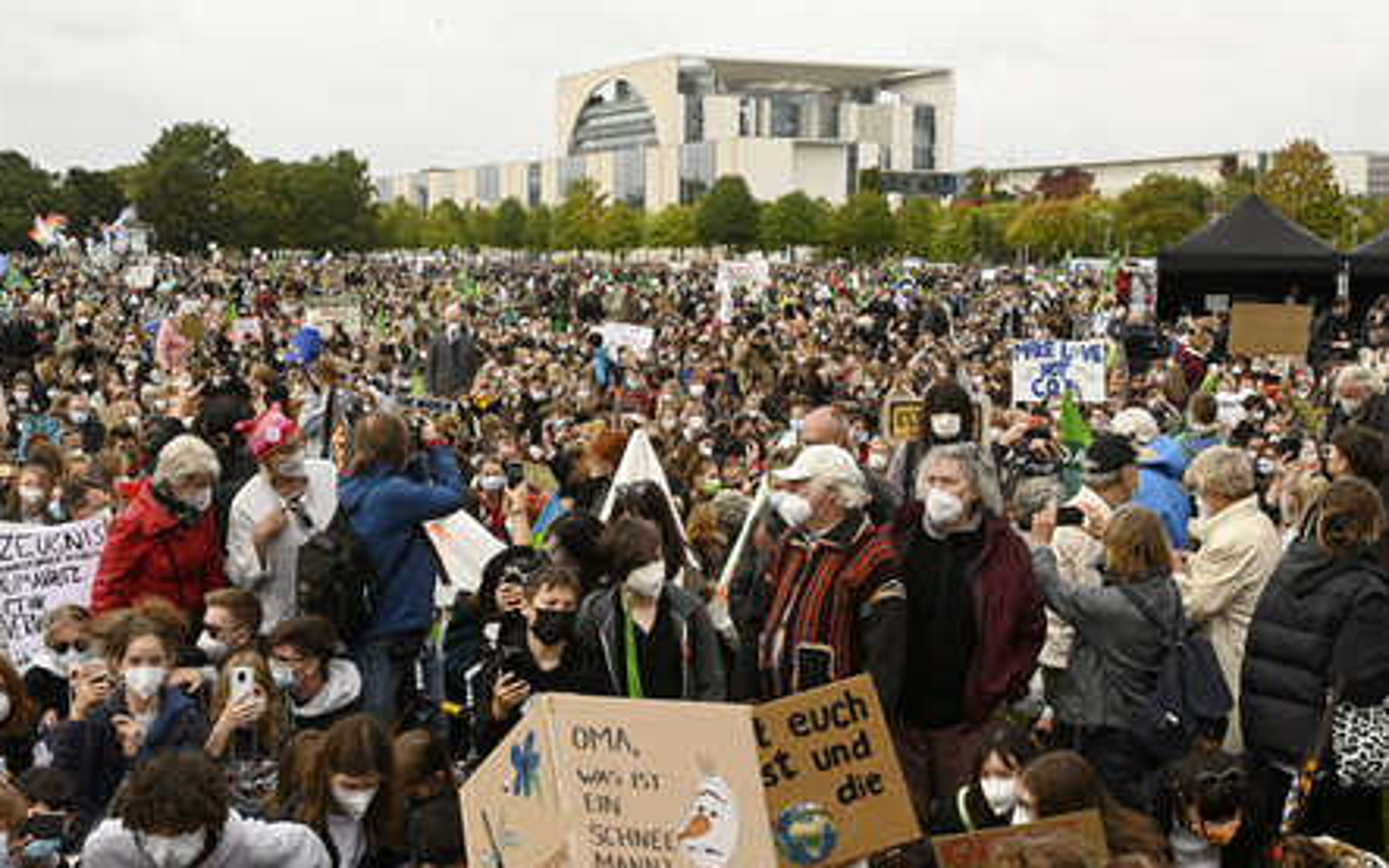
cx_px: 685
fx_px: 2158
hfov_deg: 35.7
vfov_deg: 22.8
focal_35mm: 57
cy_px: 439
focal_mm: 55
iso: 1250
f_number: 22
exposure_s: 1/200
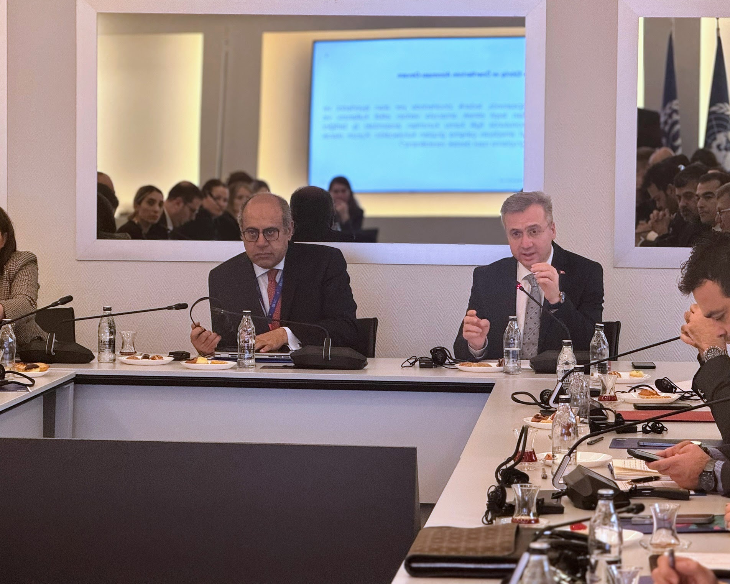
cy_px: 290
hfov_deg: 15.3
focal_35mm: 126
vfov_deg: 12.2
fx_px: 2722
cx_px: 380
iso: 200
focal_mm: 15.66
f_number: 2.8
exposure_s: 1/96
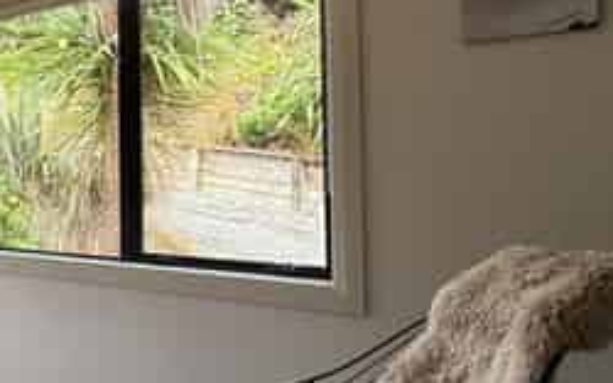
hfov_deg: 39.1
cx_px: -96
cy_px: 168
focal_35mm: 39
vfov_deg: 32.7
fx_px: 651
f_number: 2.2
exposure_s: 1/138
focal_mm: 2.22
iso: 50
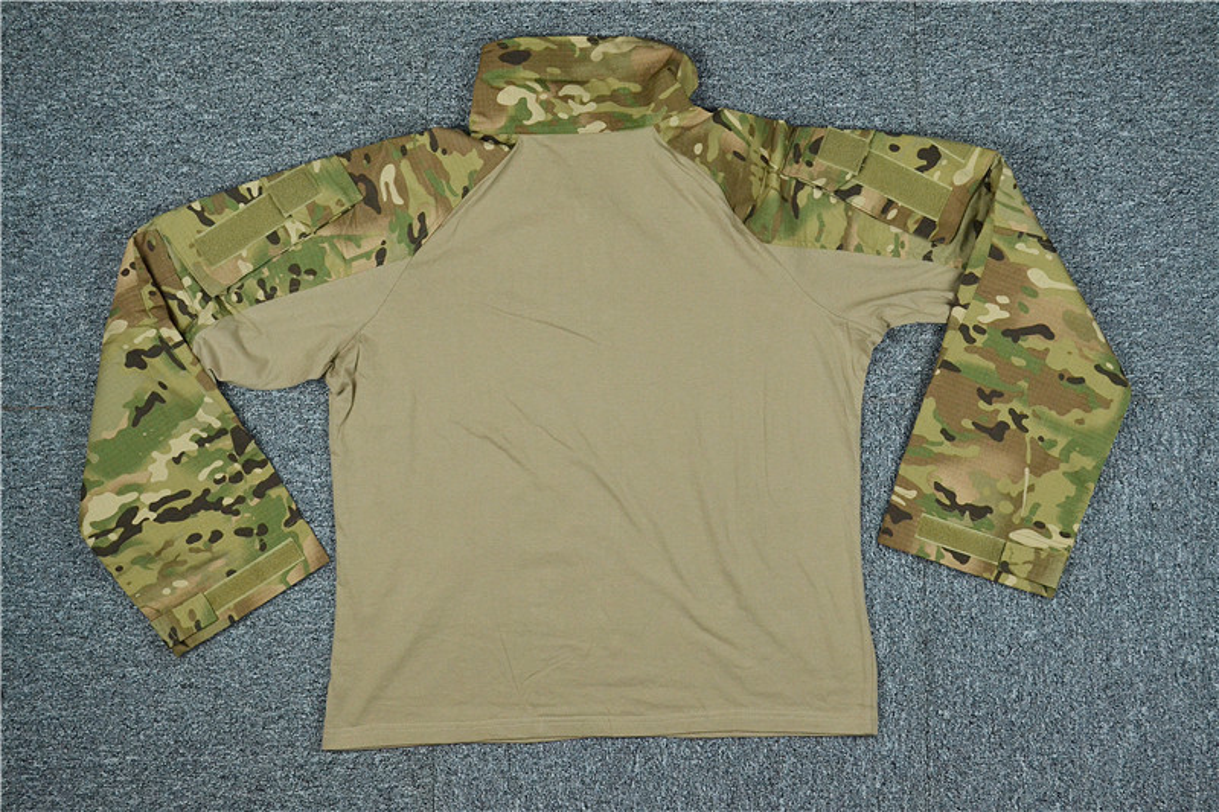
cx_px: 610
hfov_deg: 41.1
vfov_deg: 28.1
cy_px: 406
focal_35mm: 48
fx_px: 1625
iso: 1600
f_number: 8
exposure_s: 1/160
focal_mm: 32
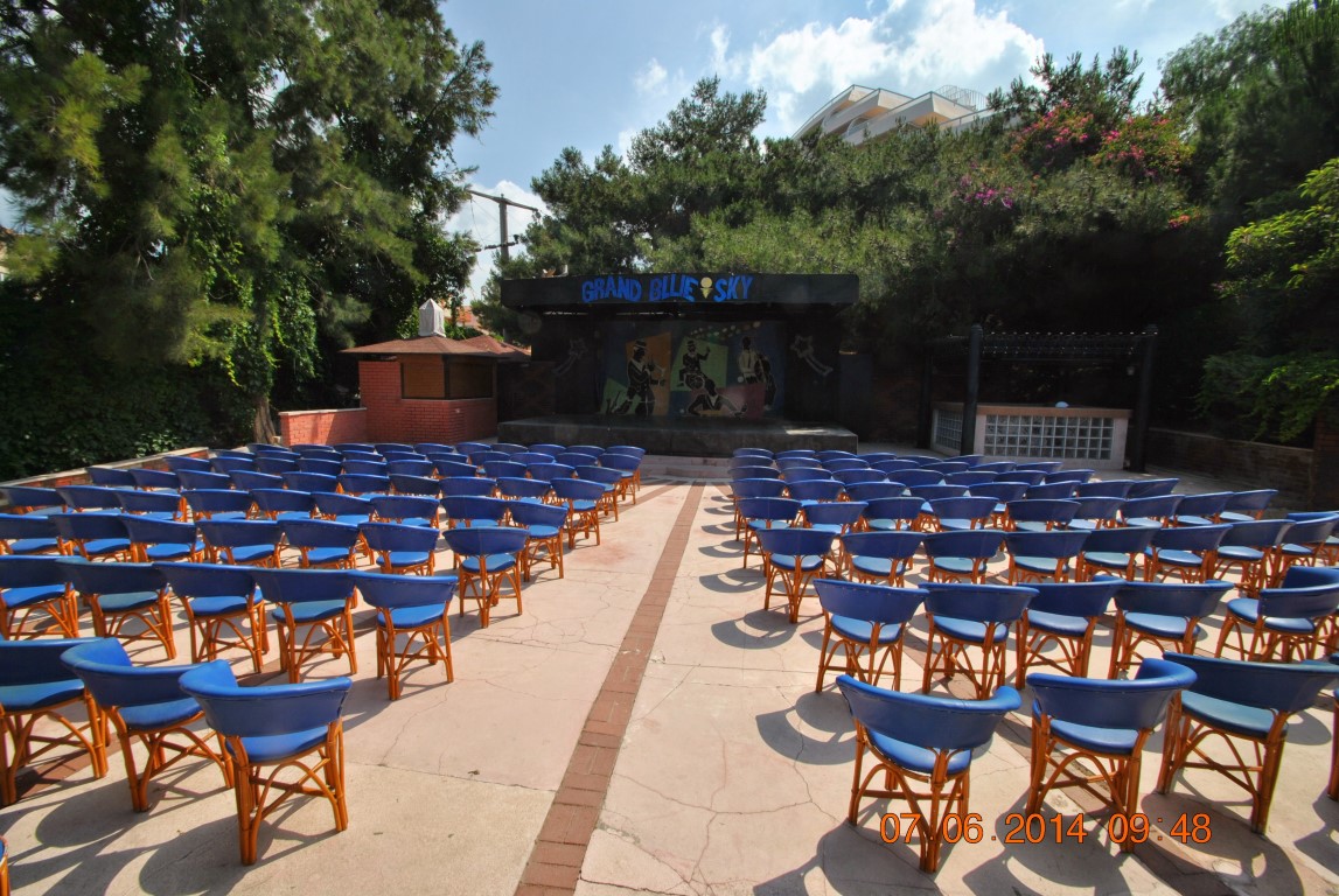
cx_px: 670
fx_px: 559
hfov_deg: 100.3
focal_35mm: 15
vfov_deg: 77.5
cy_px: 448
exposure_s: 1/200
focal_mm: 10
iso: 100
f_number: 11
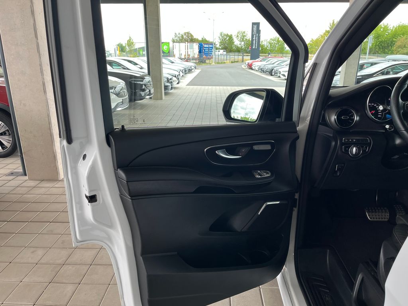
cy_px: 153
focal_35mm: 26
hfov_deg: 67.3
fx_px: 306
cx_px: 204
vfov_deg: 53.1
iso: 40
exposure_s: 1/122
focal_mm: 5.1
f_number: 1.6
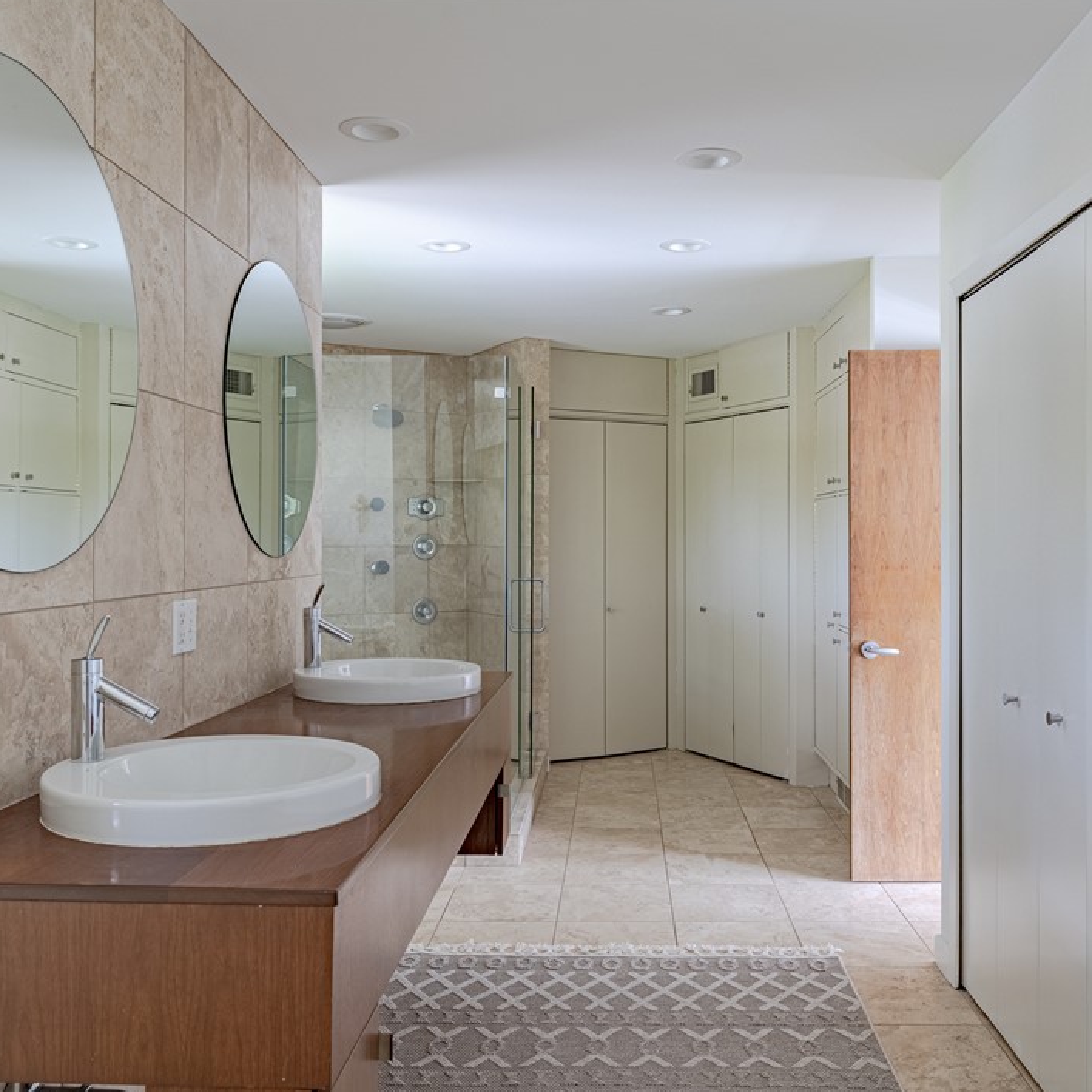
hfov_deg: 53.9
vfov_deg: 54.0
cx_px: 611
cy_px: 551
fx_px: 1071
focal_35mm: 30
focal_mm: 23
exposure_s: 1/15
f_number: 8
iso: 640
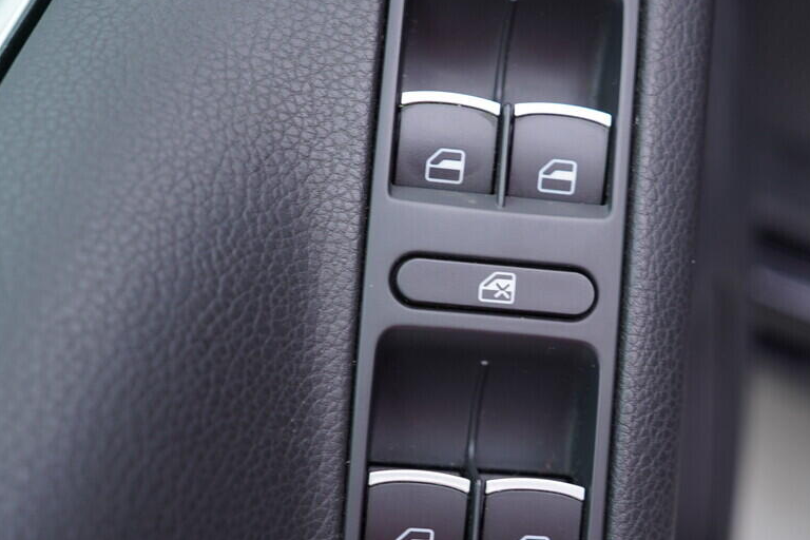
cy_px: 321
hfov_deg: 41.0
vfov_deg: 28.0
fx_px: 1080
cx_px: 468
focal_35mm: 48
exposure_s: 1/40
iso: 125
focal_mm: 24
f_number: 2.8
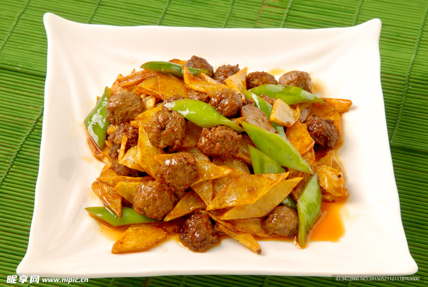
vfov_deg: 10.8
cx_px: 214
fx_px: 1519
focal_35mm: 128
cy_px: 144
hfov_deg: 16.0
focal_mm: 85
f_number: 13
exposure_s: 1/200
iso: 100
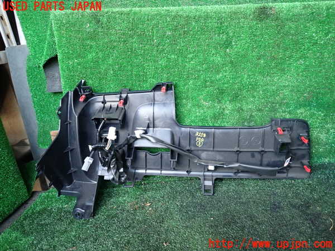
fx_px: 242
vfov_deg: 54.9
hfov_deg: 69.4
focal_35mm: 25
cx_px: 168
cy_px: 126
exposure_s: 1/30
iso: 250
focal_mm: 4.5
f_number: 2
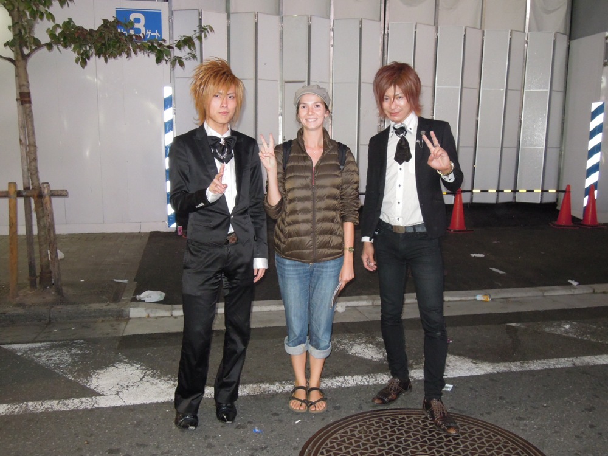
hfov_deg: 58.4
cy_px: 228
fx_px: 544
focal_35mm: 31
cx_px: 304
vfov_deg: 45.4
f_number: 3
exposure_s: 1/30
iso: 560
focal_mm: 5.5
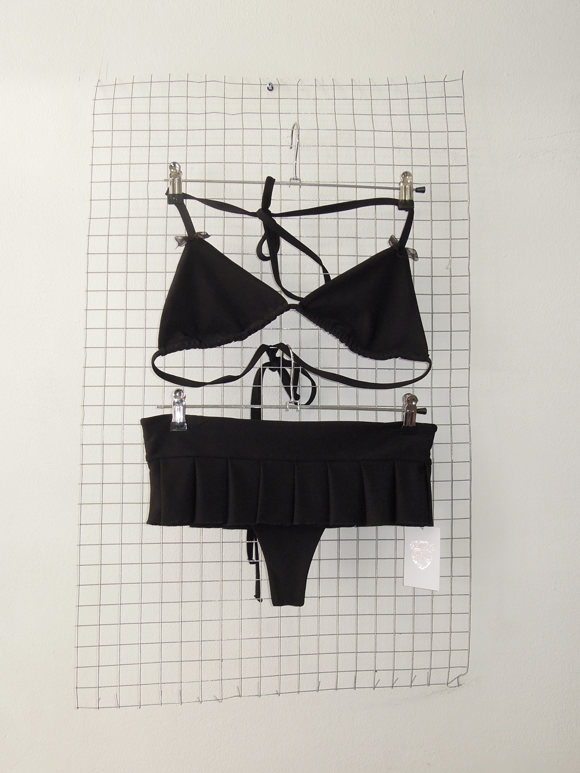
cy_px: 386
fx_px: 536
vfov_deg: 71.6
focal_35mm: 24
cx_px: 290
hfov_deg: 56.8
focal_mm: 4.3
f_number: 2.8
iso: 160
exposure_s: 1/50
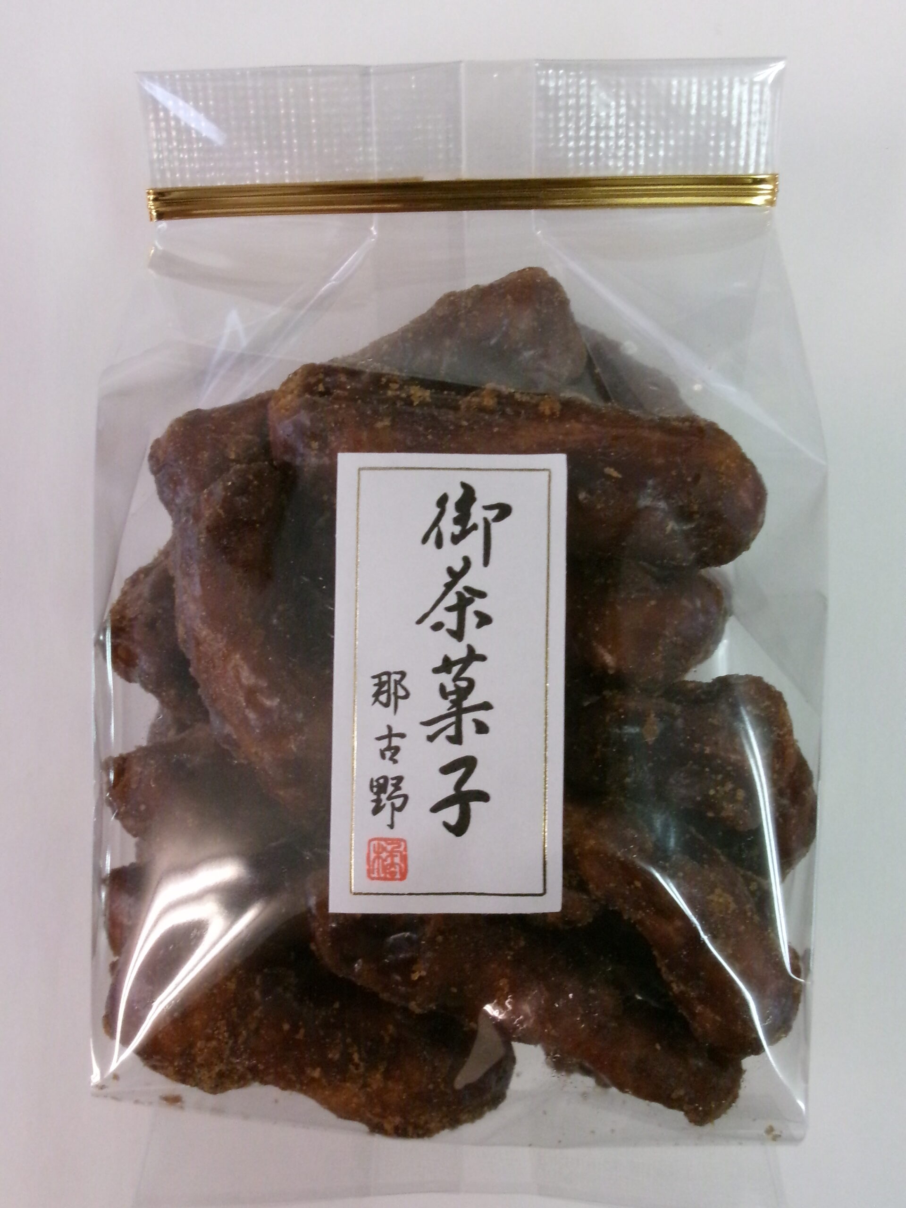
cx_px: 453
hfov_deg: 33.6
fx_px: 1501
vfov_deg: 43.9
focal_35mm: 43
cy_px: 604
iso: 800
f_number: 4.7
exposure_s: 1/70
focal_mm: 7.8
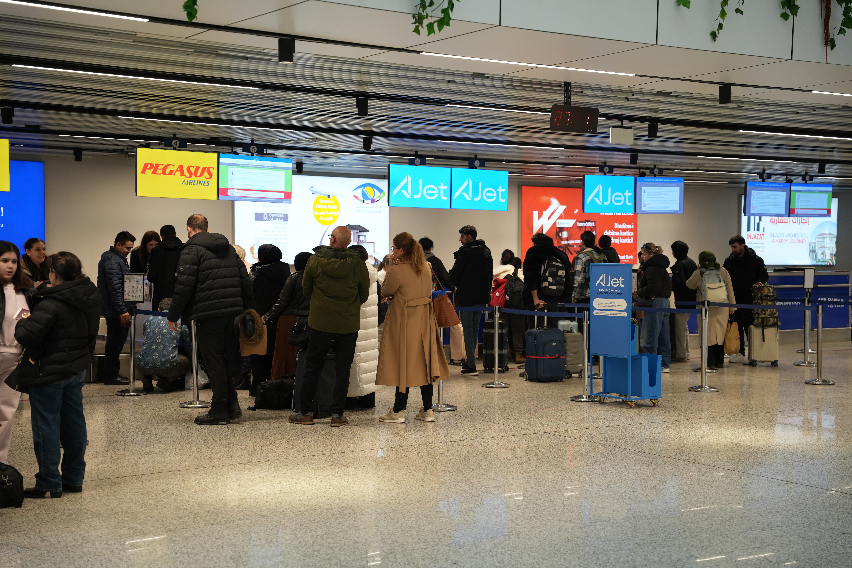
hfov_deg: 37.3
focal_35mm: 53
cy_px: 284
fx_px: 1261
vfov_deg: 25.4
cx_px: 426
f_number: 2.8
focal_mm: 53.3
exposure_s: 1/100
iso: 400
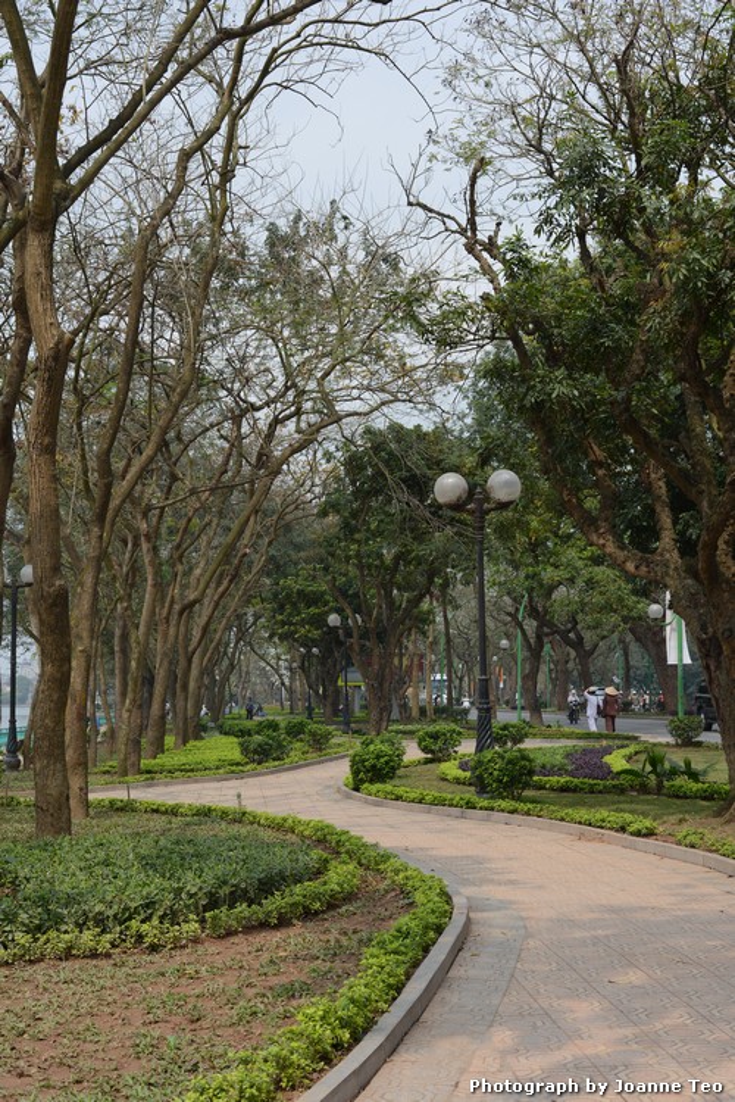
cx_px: 368
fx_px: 1530
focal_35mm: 50
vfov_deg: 39.6
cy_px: 551
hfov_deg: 27.0
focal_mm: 50
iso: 100
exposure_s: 1/160
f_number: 9
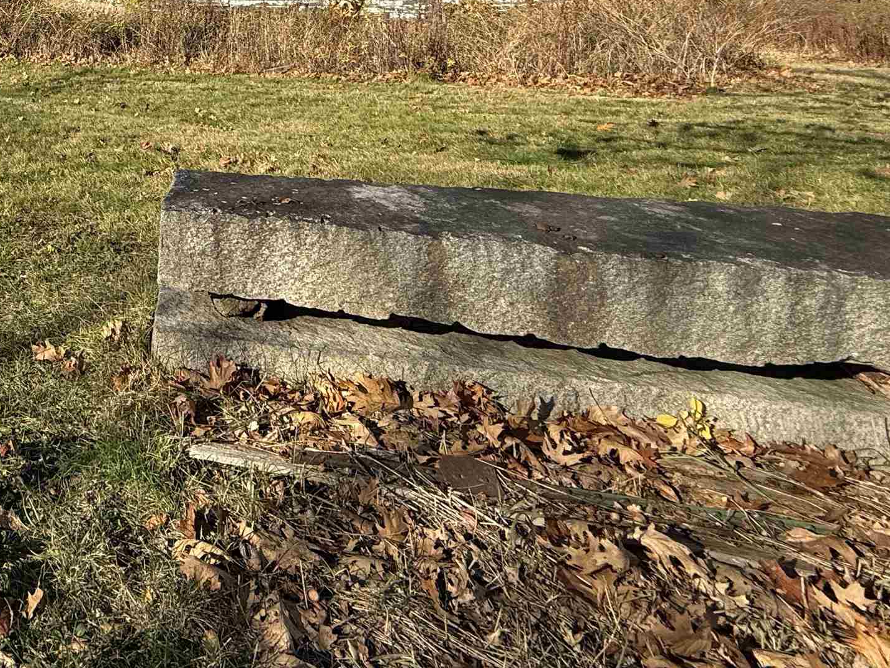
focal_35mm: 30
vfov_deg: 41.3
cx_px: -58
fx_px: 771
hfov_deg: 46.6
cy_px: 13
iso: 50
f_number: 2.2
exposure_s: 1/1656
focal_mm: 2.22
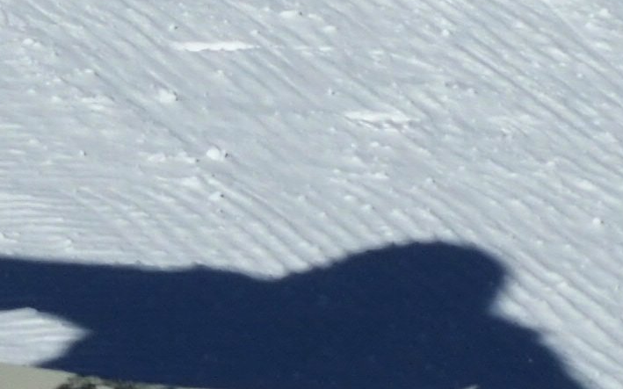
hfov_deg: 2.0
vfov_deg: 1.2
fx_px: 18234
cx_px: -309
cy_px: 94
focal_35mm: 1074
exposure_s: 1/8000
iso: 400
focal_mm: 78
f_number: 5.6
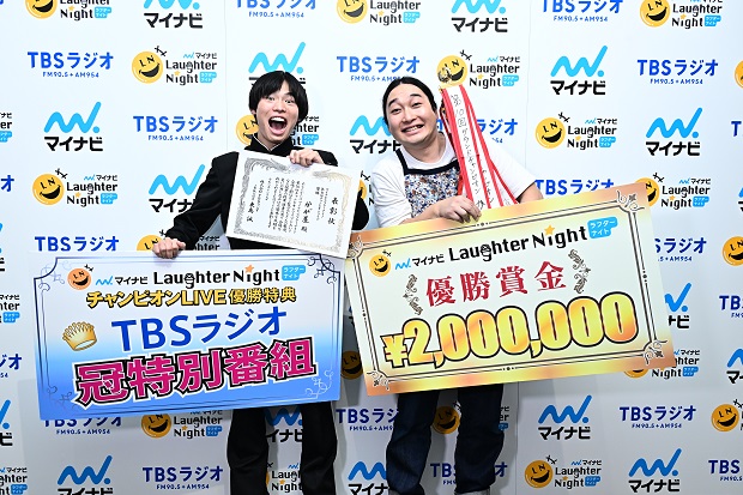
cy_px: 248
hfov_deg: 58.0
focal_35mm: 32
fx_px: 671
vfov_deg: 40.5
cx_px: 372
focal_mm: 32.5
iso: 1600
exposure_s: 1/125
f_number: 7.1
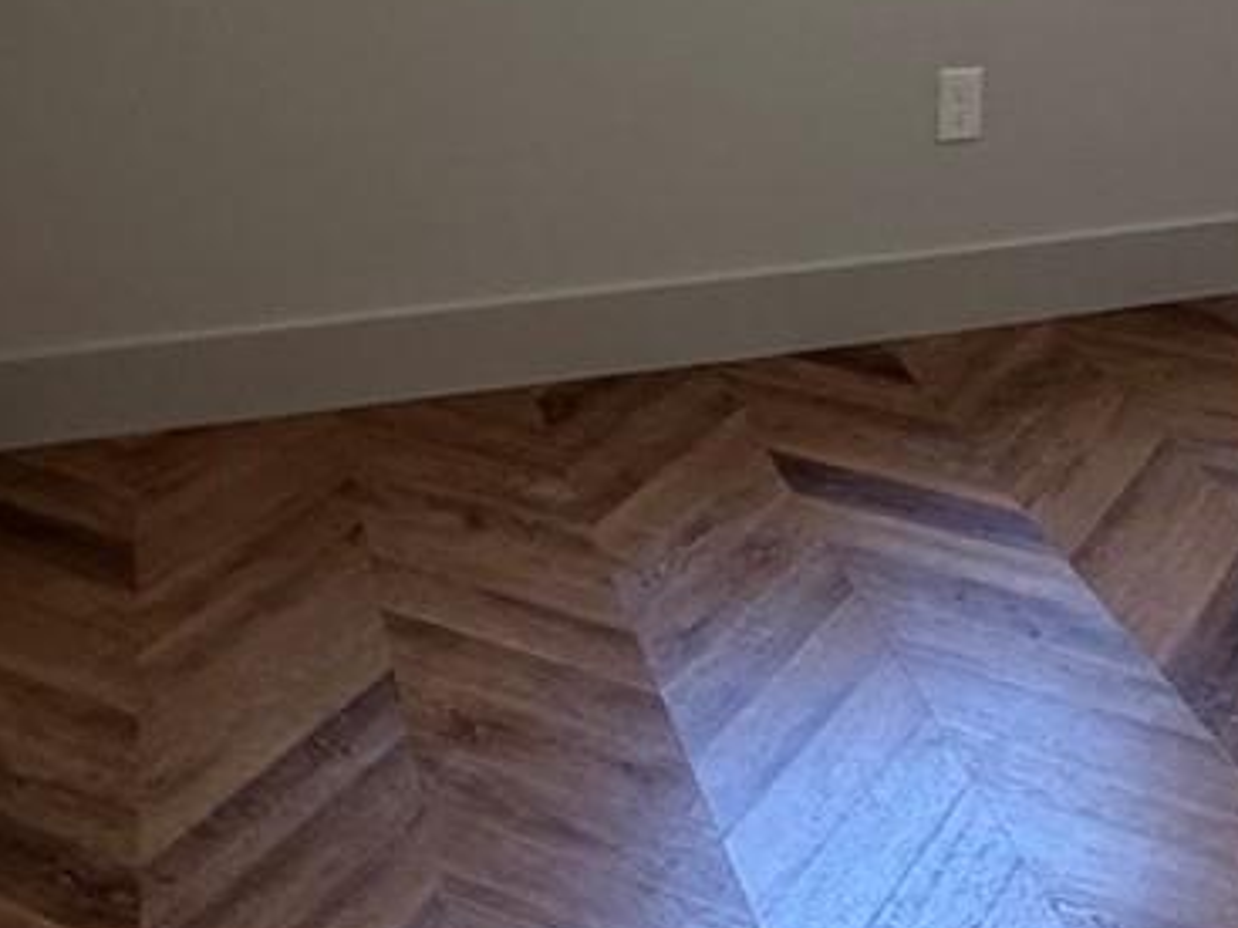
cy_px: -398
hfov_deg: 31.4
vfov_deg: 21.0
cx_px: 853
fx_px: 2181
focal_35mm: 61
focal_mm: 2.22
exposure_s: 1/120
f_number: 2.2
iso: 250
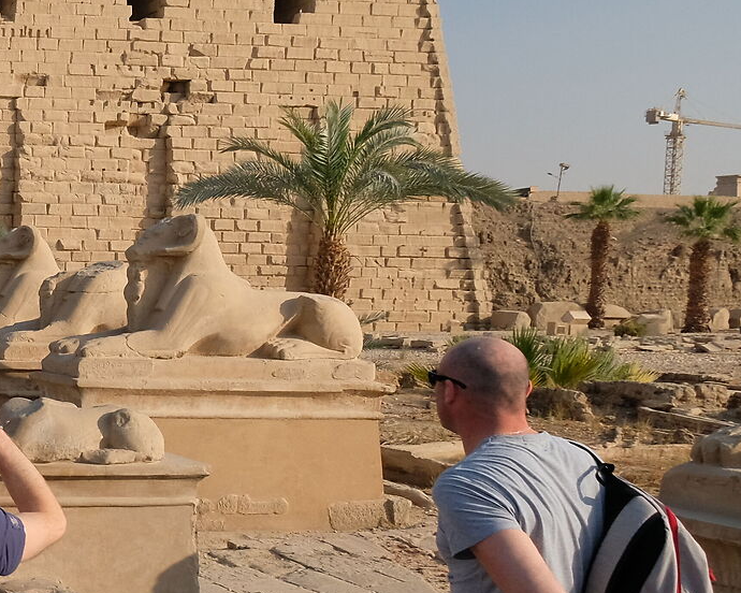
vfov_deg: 30.8
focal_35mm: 49
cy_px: 332
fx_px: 1075
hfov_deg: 28.1
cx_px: -316
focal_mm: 10
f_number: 4
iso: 800
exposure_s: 1/2000
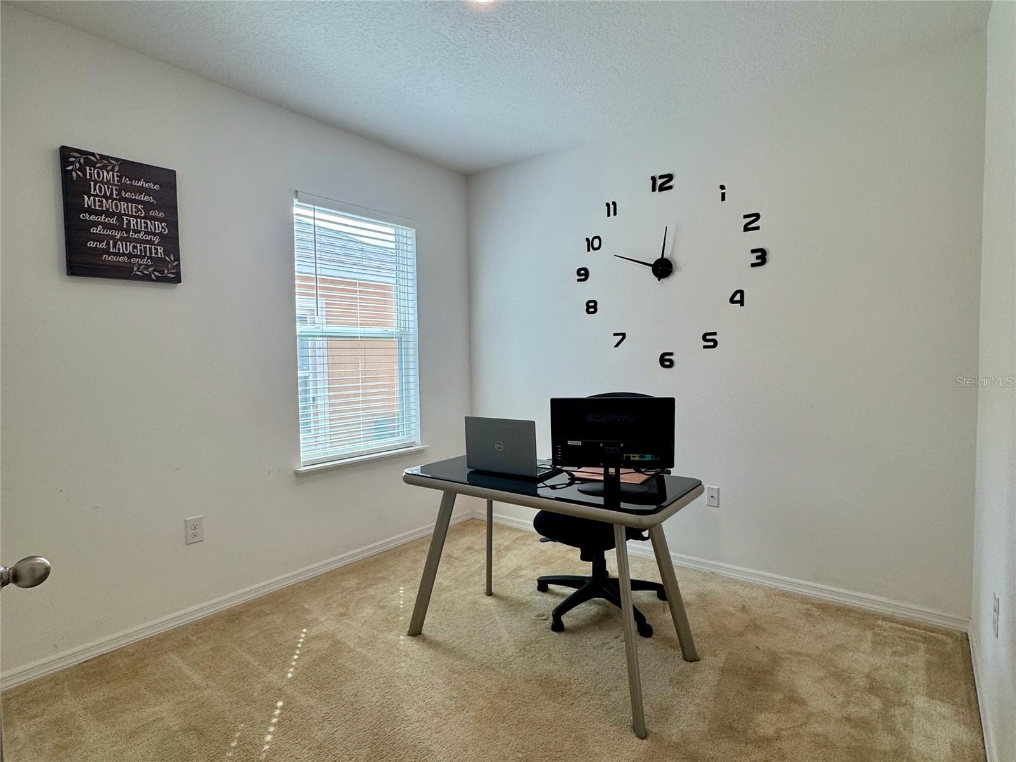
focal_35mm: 14
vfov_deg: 85.7
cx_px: 508
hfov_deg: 102.1
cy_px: 381
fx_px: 411
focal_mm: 2.22
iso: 50
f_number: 2.2
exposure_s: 1/120
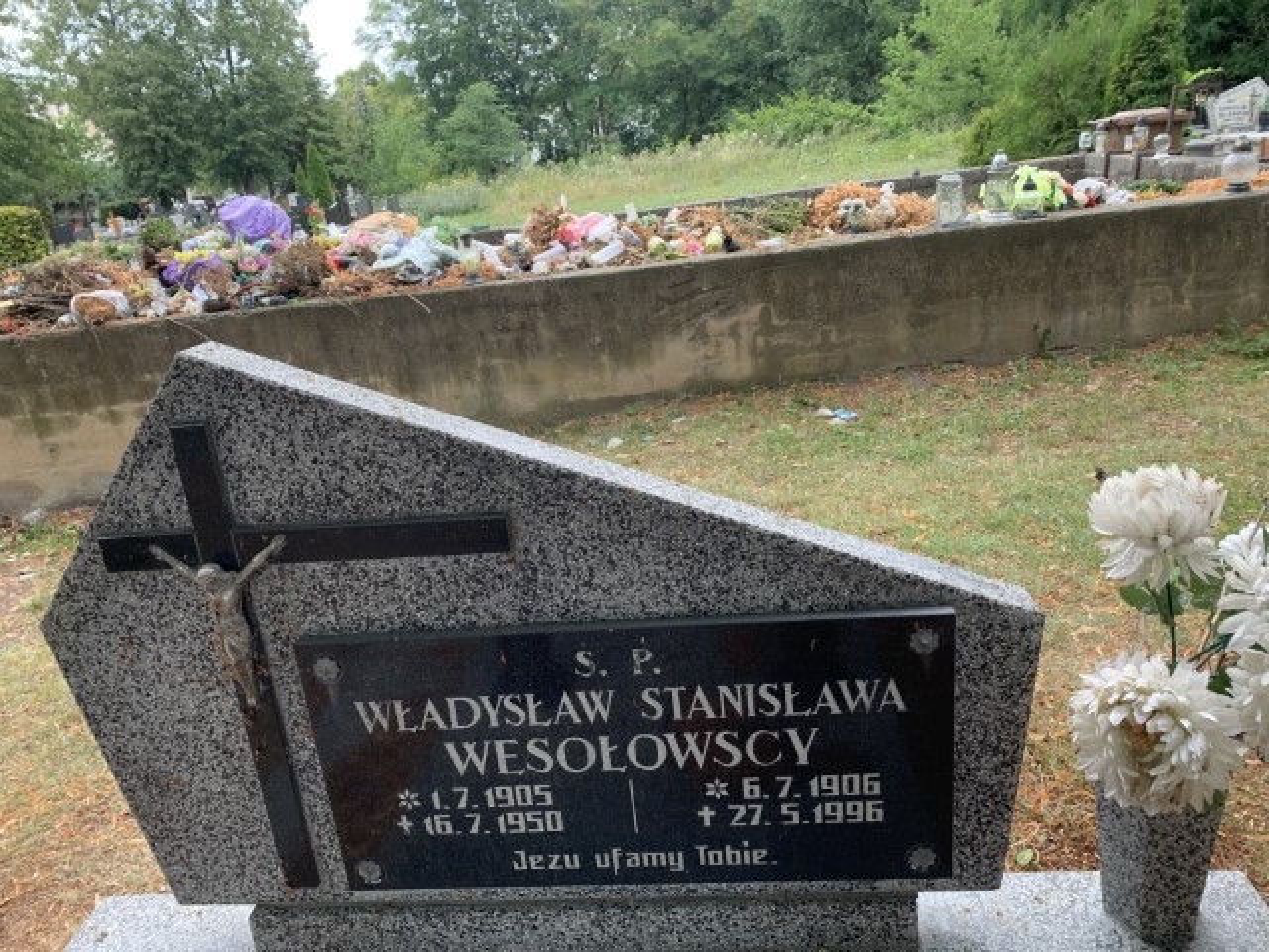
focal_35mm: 26
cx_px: 634
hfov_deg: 67.3
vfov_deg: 53.1
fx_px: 953
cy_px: 476
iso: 25
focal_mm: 4.25
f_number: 1.8
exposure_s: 1/141
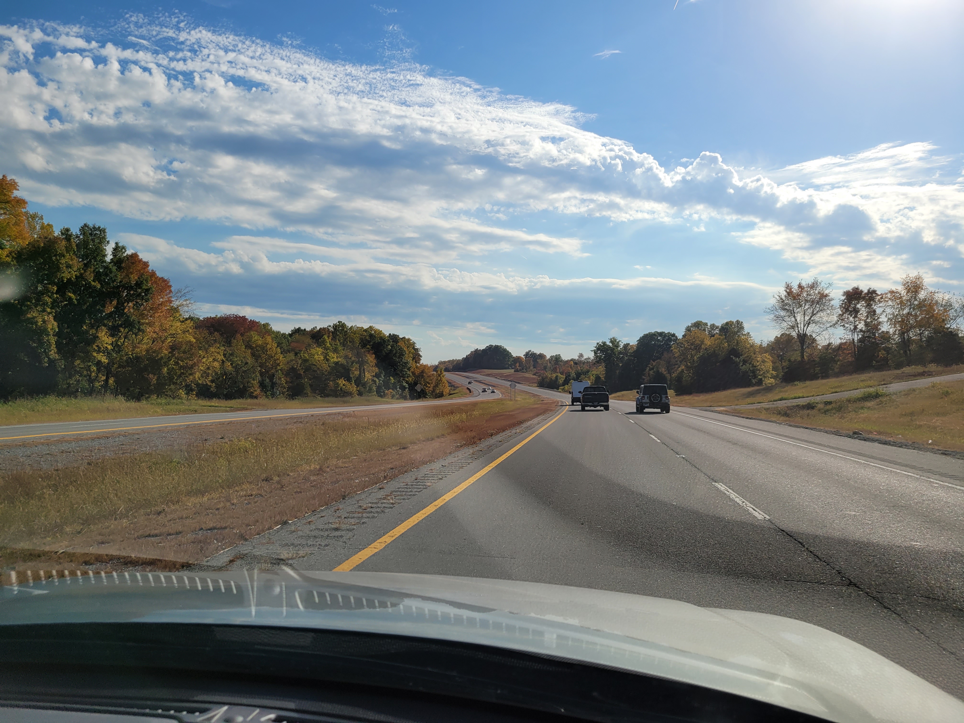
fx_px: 724
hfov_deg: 67.3
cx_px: 482
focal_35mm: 26
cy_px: 362
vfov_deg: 53.1
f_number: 1.8
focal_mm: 5.4
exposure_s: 1/4529
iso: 40
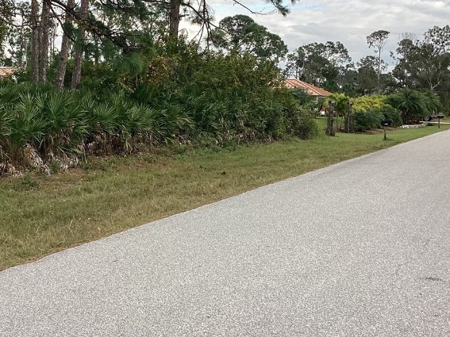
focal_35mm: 56
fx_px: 728
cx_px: 149
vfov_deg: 26.1
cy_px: 140
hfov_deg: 34.0
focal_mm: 3.3
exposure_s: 1/276
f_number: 2.4
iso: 25
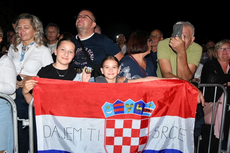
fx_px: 217
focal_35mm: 34
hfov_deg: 55.8
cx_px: 115
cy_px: 76
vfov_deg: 38.9
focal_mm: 23
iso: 1600
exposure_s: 1/80
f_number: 4
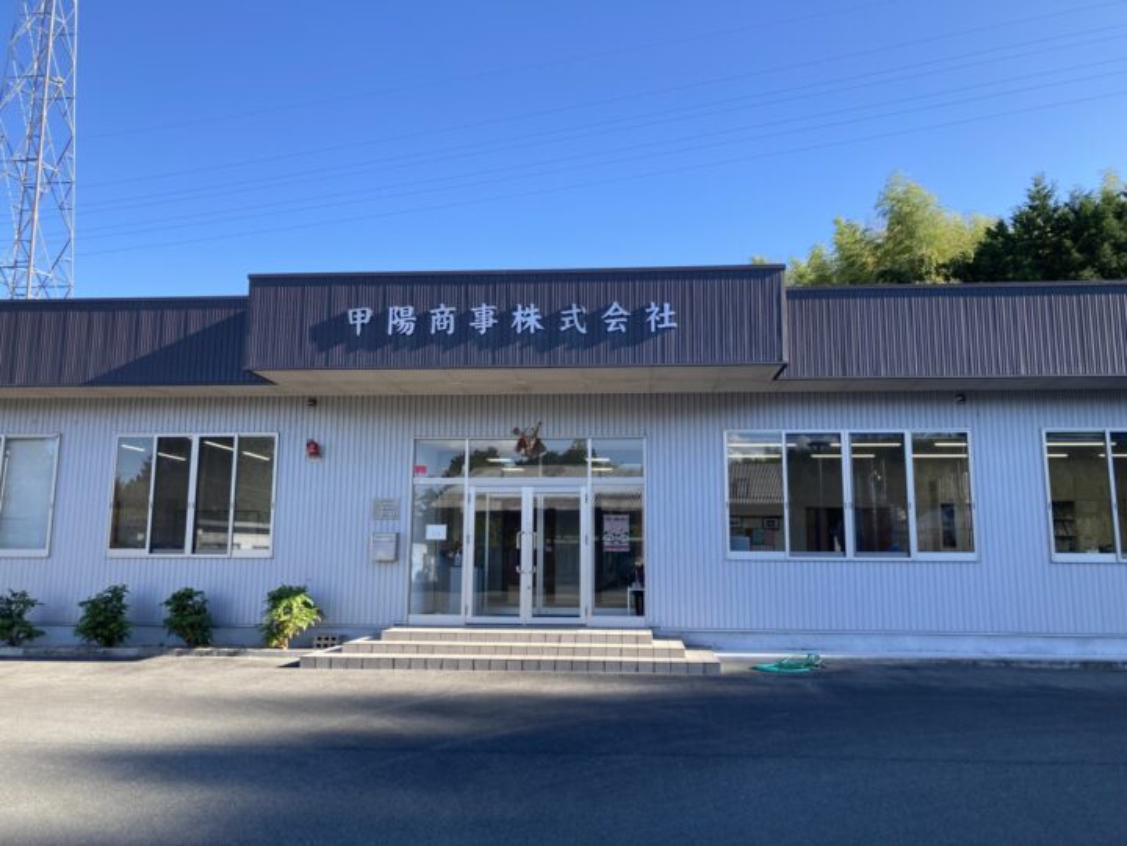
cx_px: 564
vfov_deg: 49.7
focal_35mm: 28
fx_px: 912
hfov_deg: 63.4
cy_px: 423
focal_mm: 3.99
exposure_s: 1/685
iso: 20
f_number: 1.8
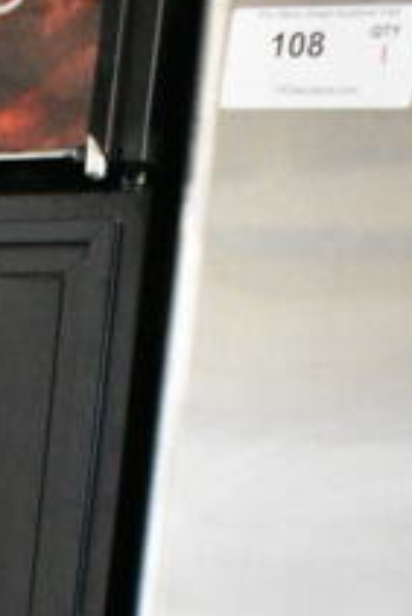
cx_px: -342
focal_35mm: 117
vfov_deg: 15.3
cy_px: 1085
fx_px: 2005
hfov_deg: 10.9
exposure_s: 1/80
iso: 6400
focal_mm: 18
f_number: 5.6
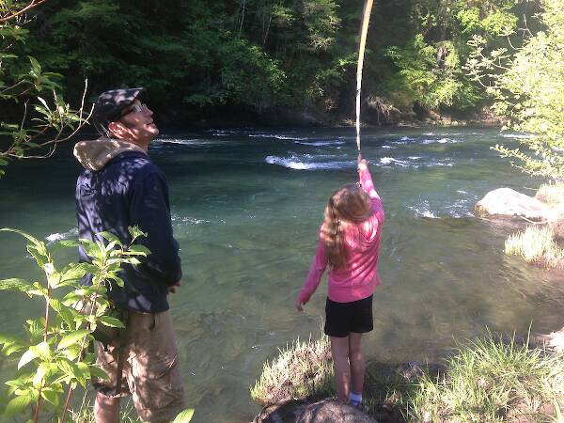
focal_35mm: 33
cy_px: 212
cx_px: 282
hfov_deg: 55.4
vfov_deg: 42.9
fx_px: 538
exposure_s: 1/140
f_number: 2.4
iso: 50
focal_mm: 4.13
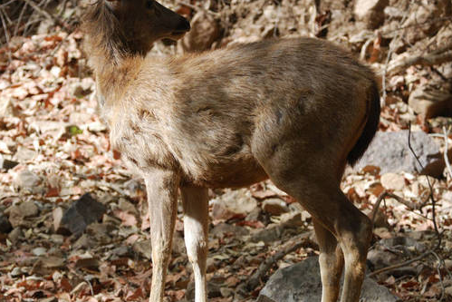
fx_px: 4232
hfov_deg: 6.1
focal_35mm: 337
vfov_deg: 4.1
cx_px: 168
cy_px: 124
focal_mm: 160
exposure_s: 1/400
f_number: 5
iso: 320
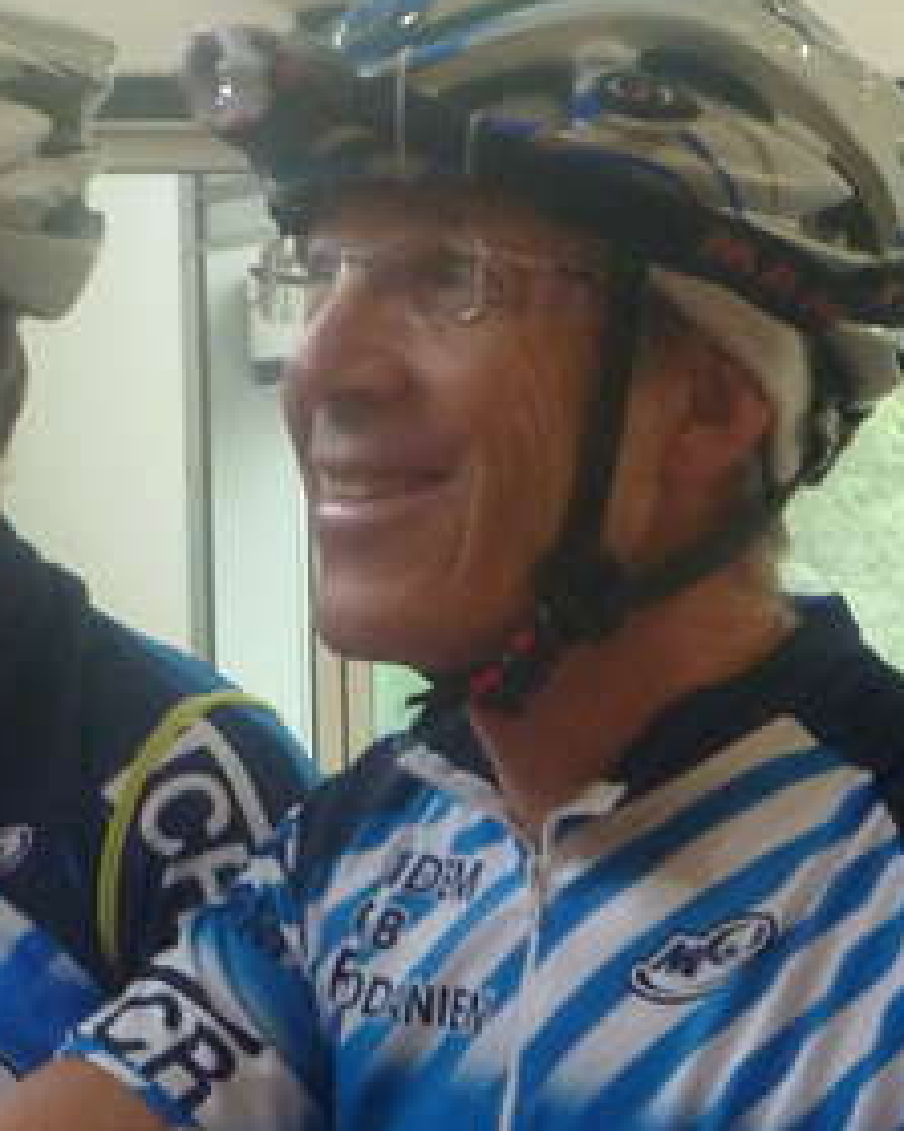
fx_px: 4852
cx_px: 519
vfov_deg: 13.3
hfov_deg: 10.6
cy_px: 665
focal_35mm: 145
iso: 400
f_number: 3.8
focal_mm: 7.9
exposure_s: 1/30
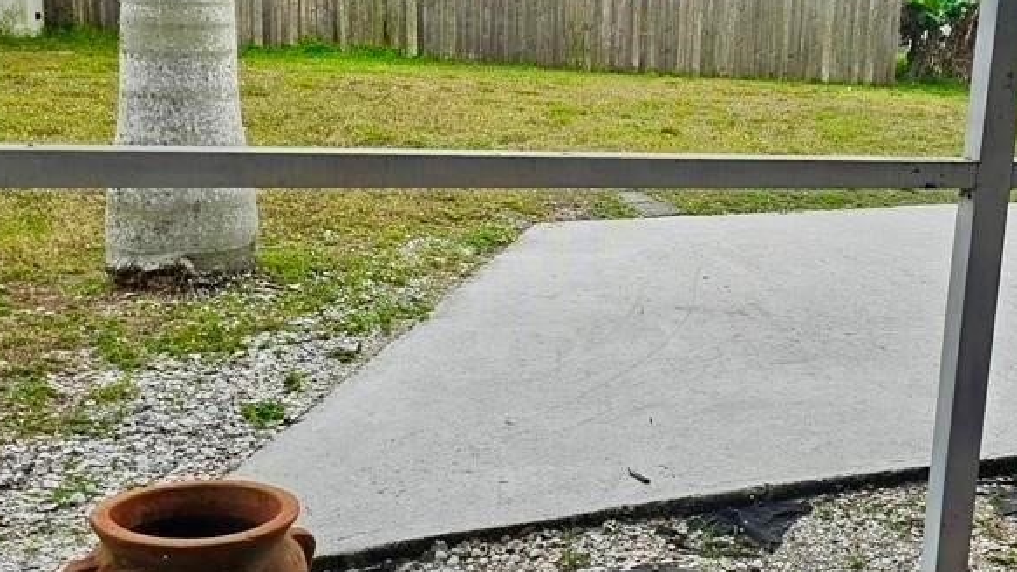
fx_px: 1187
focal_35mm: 44
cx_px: 703
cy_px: 230
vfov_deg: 27.1
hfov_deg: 45.5
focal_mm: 6.3
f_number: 1.7
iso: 25
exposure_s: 1/180
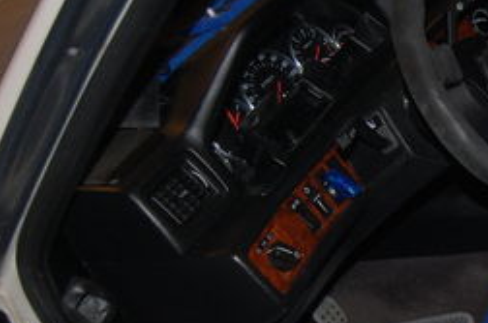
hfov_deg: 25.4
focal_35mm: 72
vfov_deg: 18.0
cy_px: 375
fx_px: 978
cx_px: 571
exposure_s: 1/60
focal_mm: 19
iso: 400
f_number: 3.5
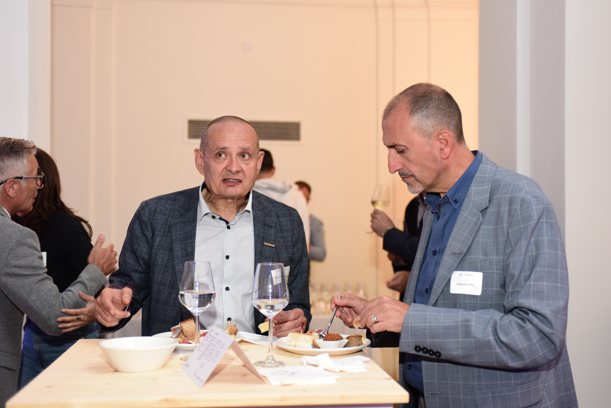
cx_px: 306
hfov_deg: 28.8
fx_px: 1188
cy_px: 204
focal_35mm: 70
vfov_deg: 19.5
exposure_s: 1/60
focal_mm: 70
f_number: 3.2
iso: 500
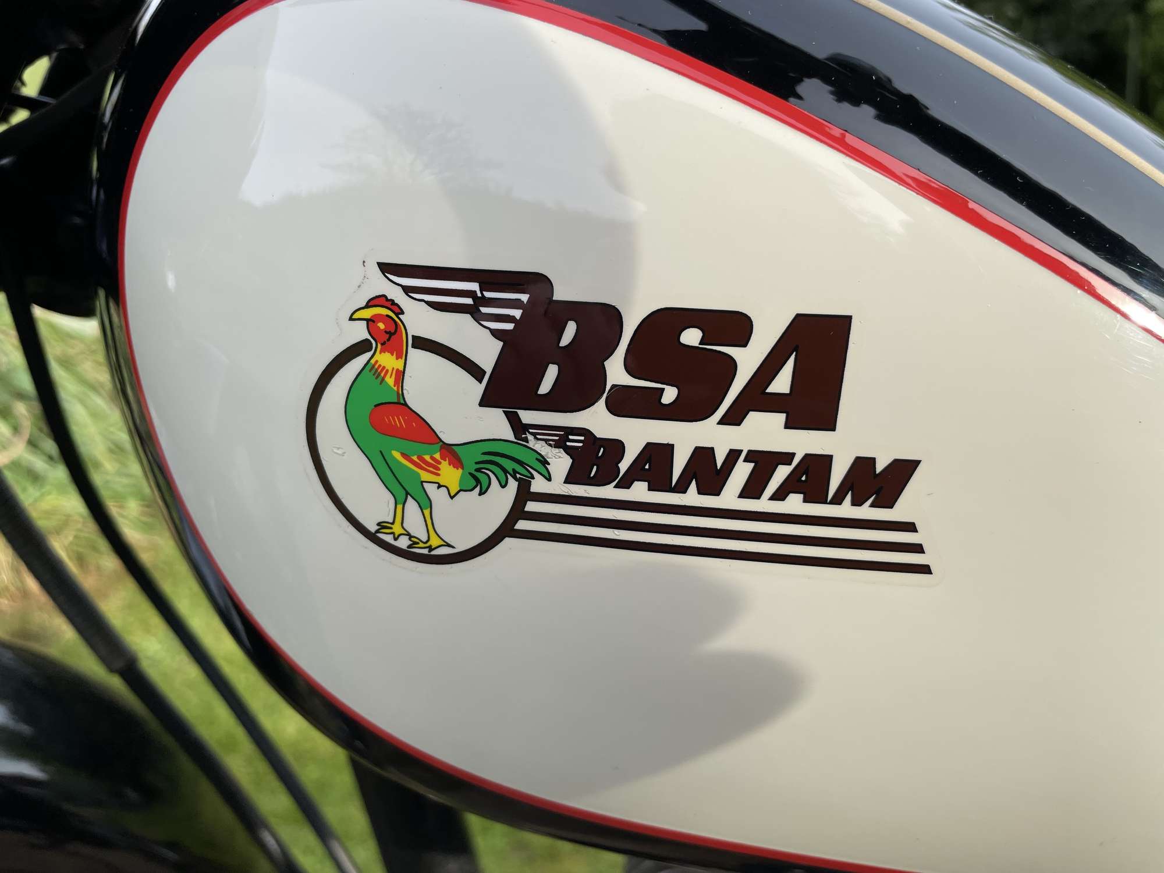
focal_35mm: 26
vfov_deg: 53.1
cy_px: 436
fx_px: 874
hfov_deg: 67.3
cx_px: 582
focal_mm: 4.2
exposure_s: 1/725
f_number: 1.6
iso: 32
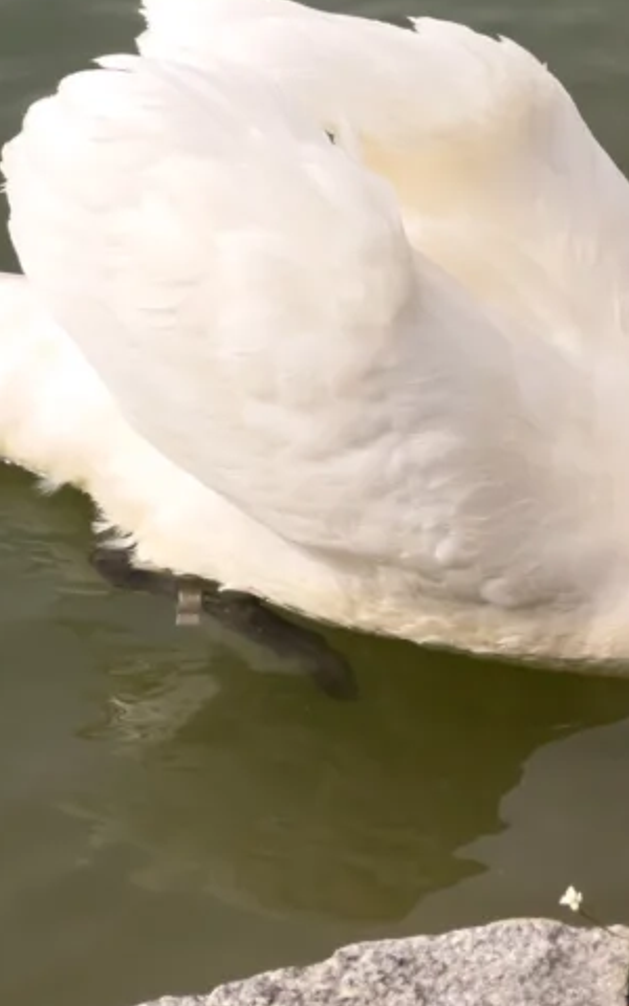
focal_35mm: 174
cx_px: 793
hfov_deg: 7.5
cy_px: 212
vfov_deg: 12.0
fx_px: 4772
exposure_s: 1/430
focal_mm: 9
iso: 32
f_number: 2.8
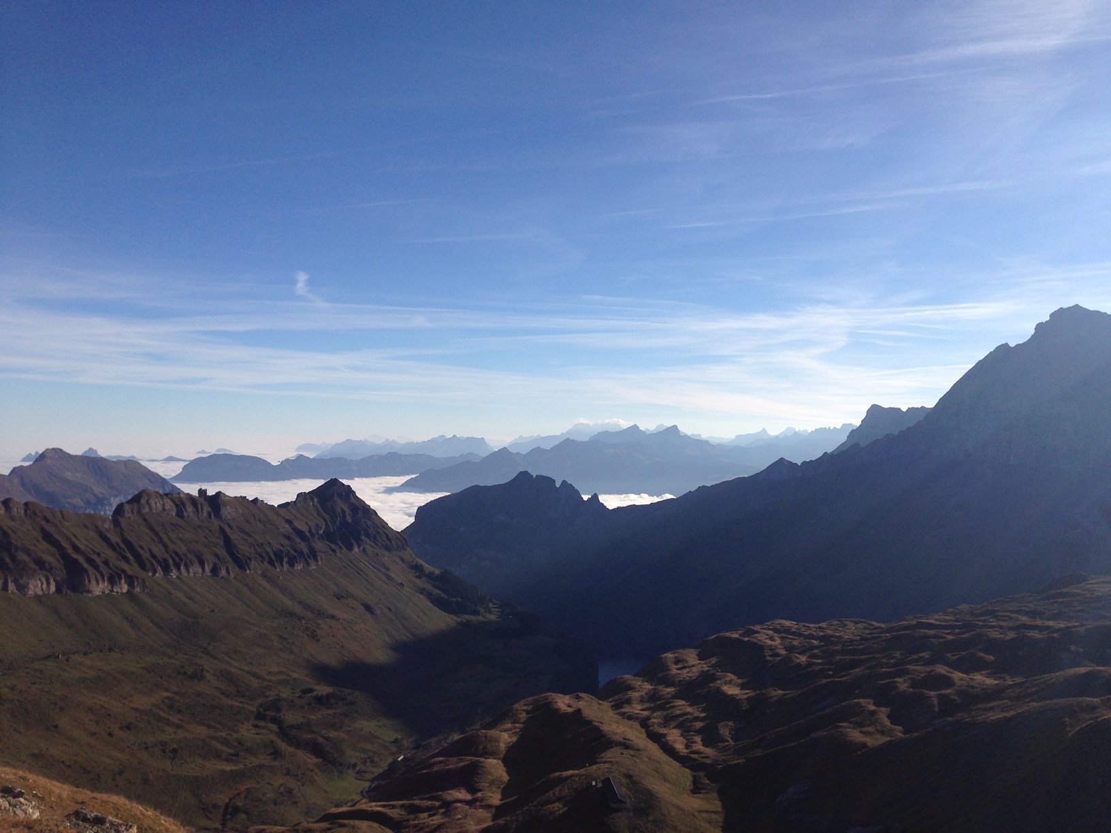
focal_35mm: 33
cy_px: 416
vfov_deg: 42.9
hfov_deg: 55.4
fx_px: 1059
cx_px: 556
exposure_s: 1/2857
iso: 50
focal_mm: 4.12
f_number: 2.4
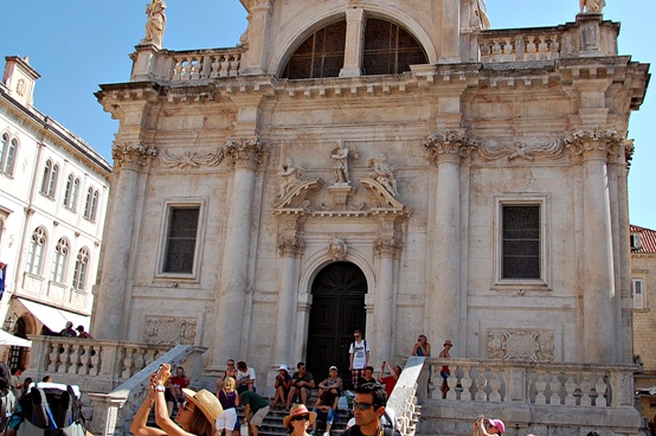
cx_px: 345
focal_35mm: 39
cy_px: 181
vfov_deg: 34.0
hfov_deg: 49.6
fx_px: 710
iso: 200
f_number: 9
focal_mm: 18
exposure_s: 1/320
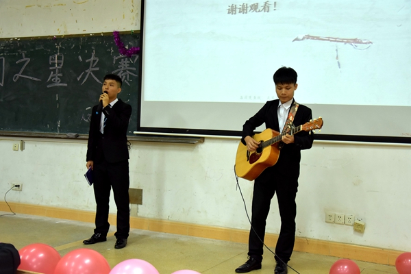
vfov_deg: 28.1
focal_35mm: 48
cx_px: 206
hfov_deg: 41.1
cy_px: 137
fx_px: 548
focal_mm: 32
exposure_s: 1/40
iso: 1000
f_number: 4.5
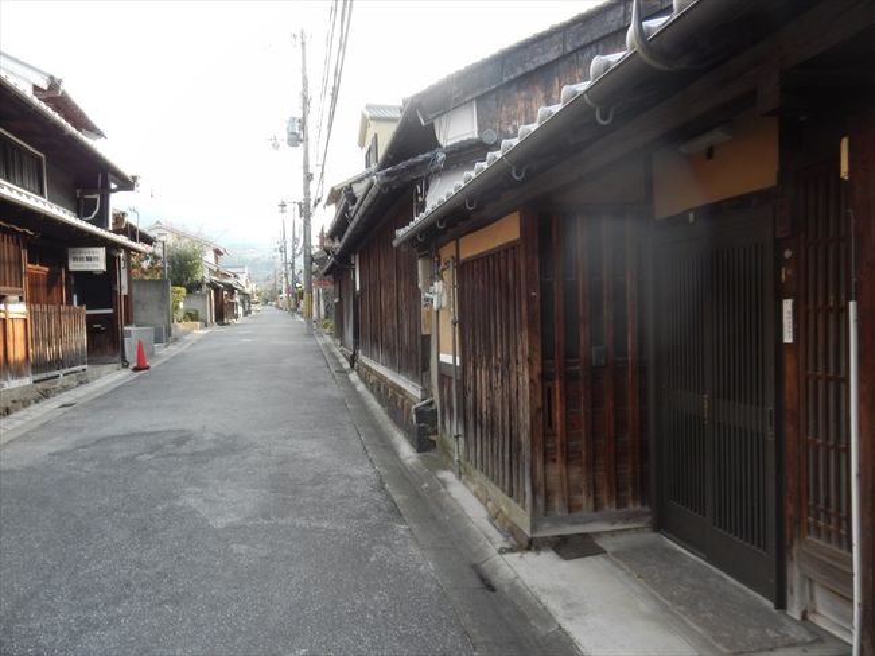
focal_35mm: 25
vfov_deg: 54.8
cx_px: 438
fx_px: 632
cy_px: 328
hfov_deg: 69.4
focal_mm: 4.5
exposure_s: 1/200
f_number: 3.2
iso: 125
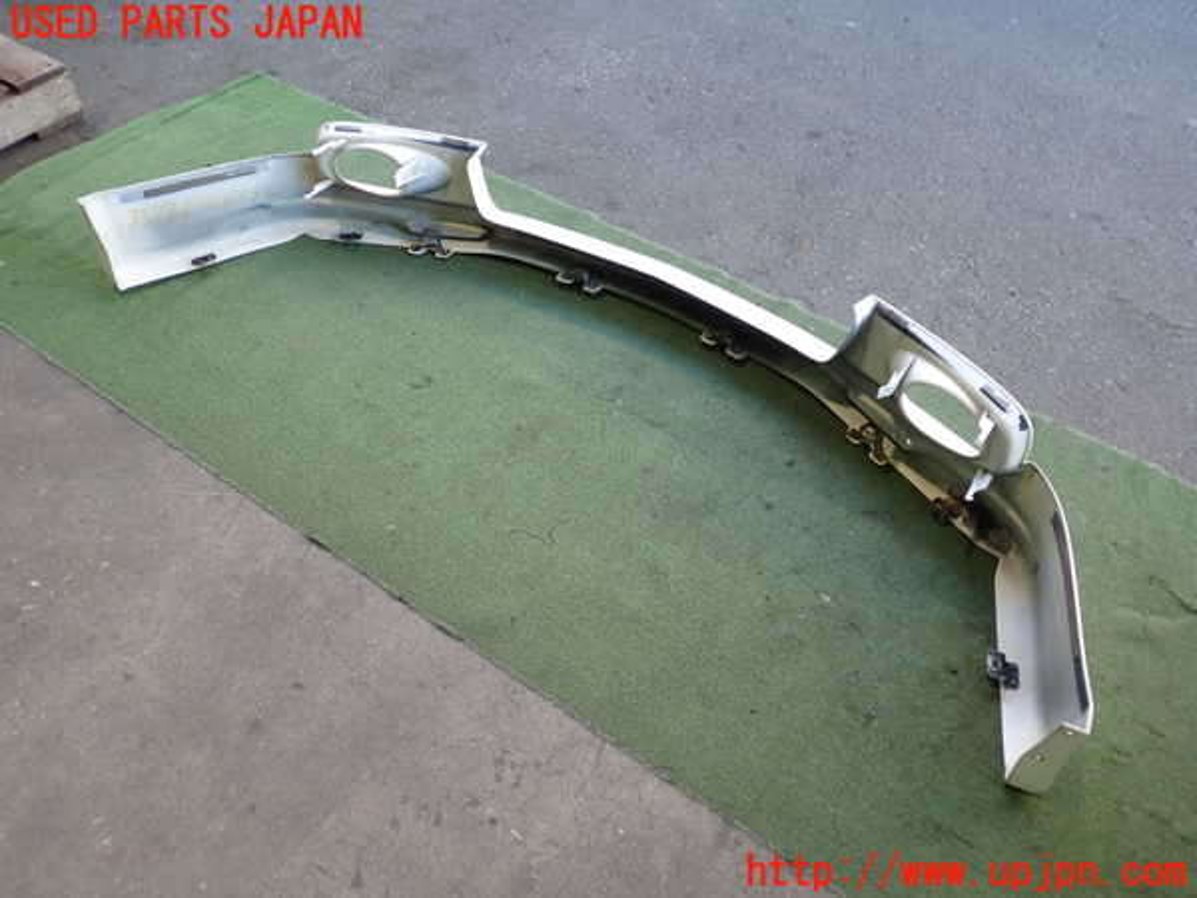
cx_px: 598
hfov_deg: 60.0
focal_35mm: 30
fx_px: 1037
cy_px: 449
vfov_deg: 46.8
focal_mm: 5.4
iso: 200
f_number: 2.3
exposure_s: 1/80
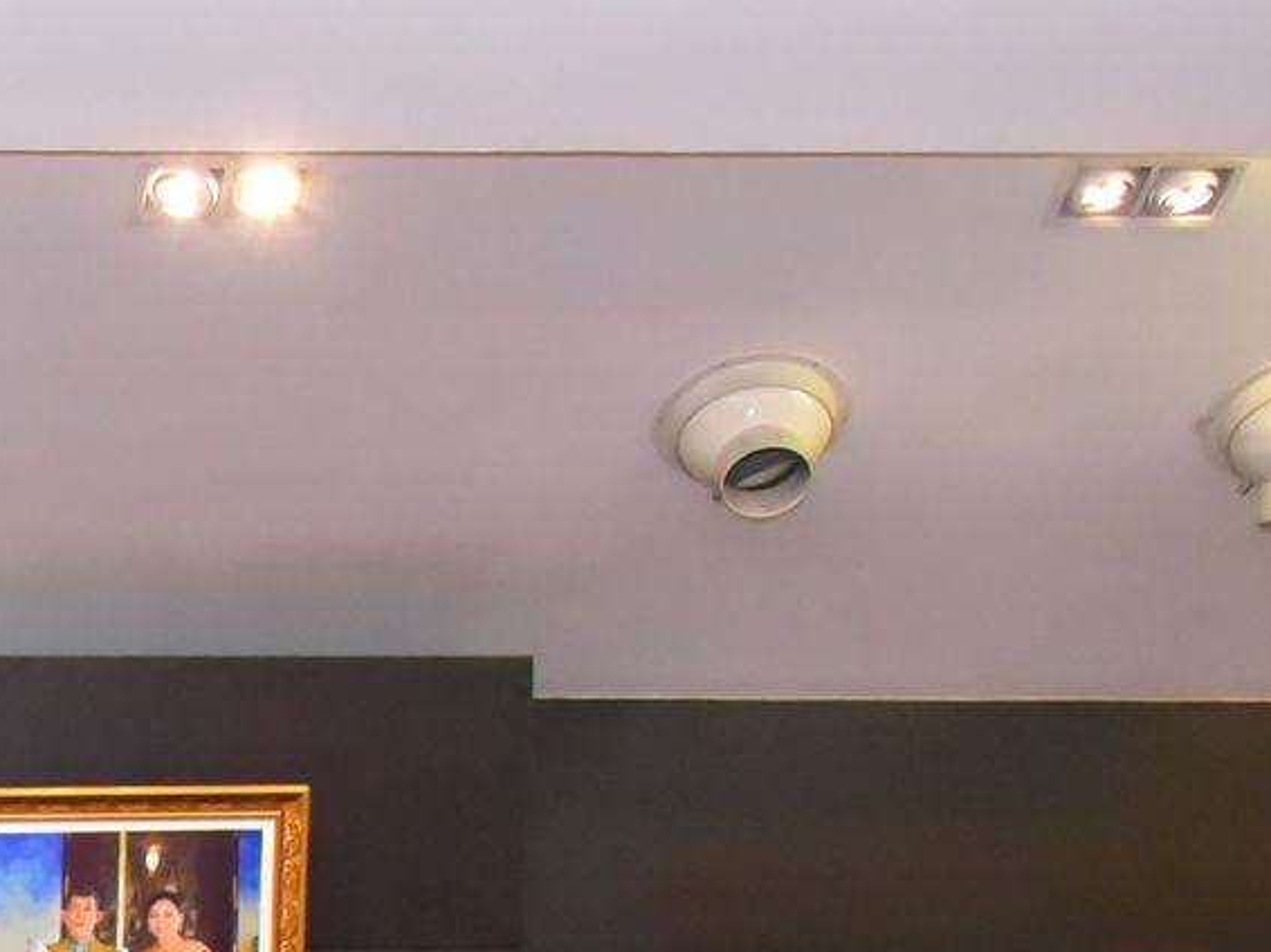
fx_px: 4991
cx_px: -797
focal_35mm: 136
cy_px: 1658
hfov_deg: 13.4
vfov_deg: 10.3
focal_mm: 32
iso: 8000
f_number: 5.6
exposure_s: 1/125
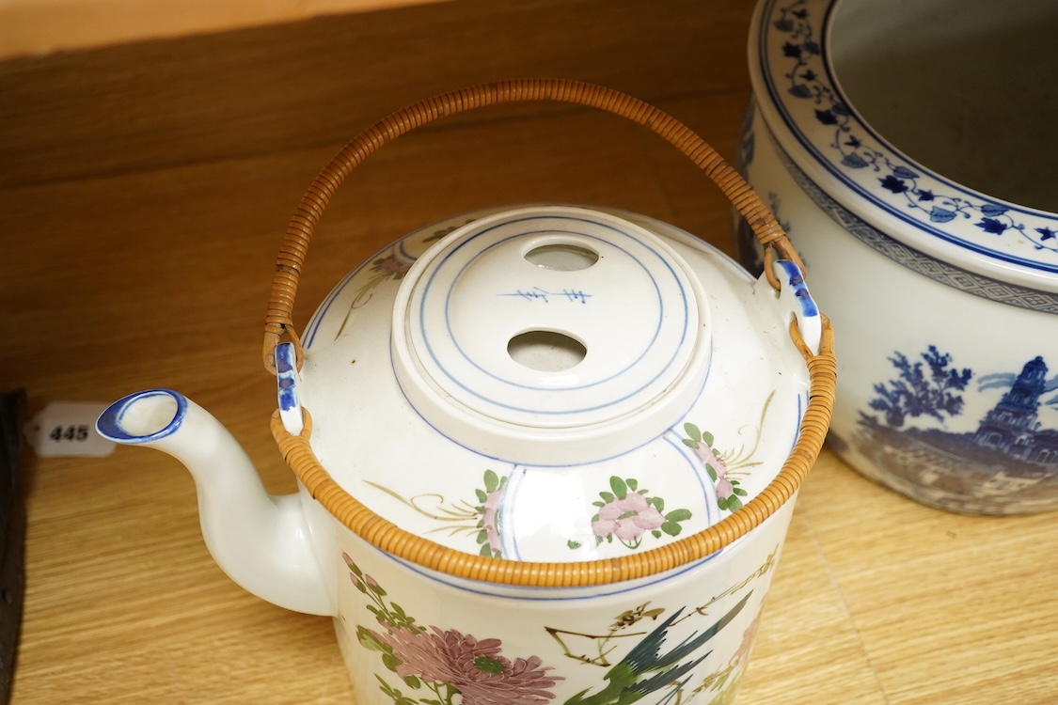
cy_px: 352
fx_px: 1322
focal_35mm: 45
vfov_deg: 29.9
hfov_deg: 43.6
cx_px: 529
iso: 2000
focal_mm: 30
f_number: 6.3
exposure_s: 1/125
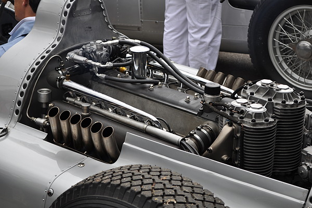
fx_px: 714
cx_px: 156
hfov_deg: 24.6
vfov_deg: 16.5
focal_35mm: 82
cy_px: 104
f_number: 5.6
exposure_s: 1/125
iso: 200
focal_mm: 55
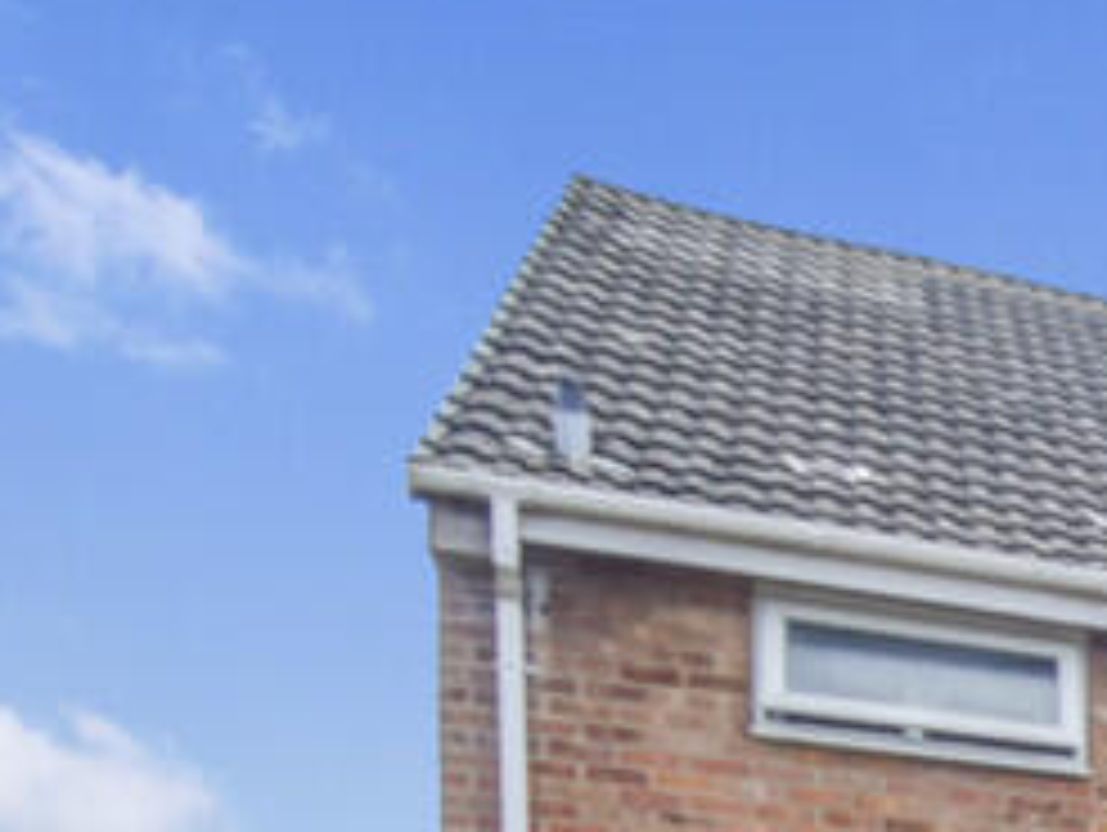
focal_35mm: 60
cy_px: 1468
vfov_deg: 19.1
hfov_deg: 21.9
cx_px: 1930
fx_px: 1921
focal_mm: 10
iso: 100
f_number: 8
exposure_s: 1/800
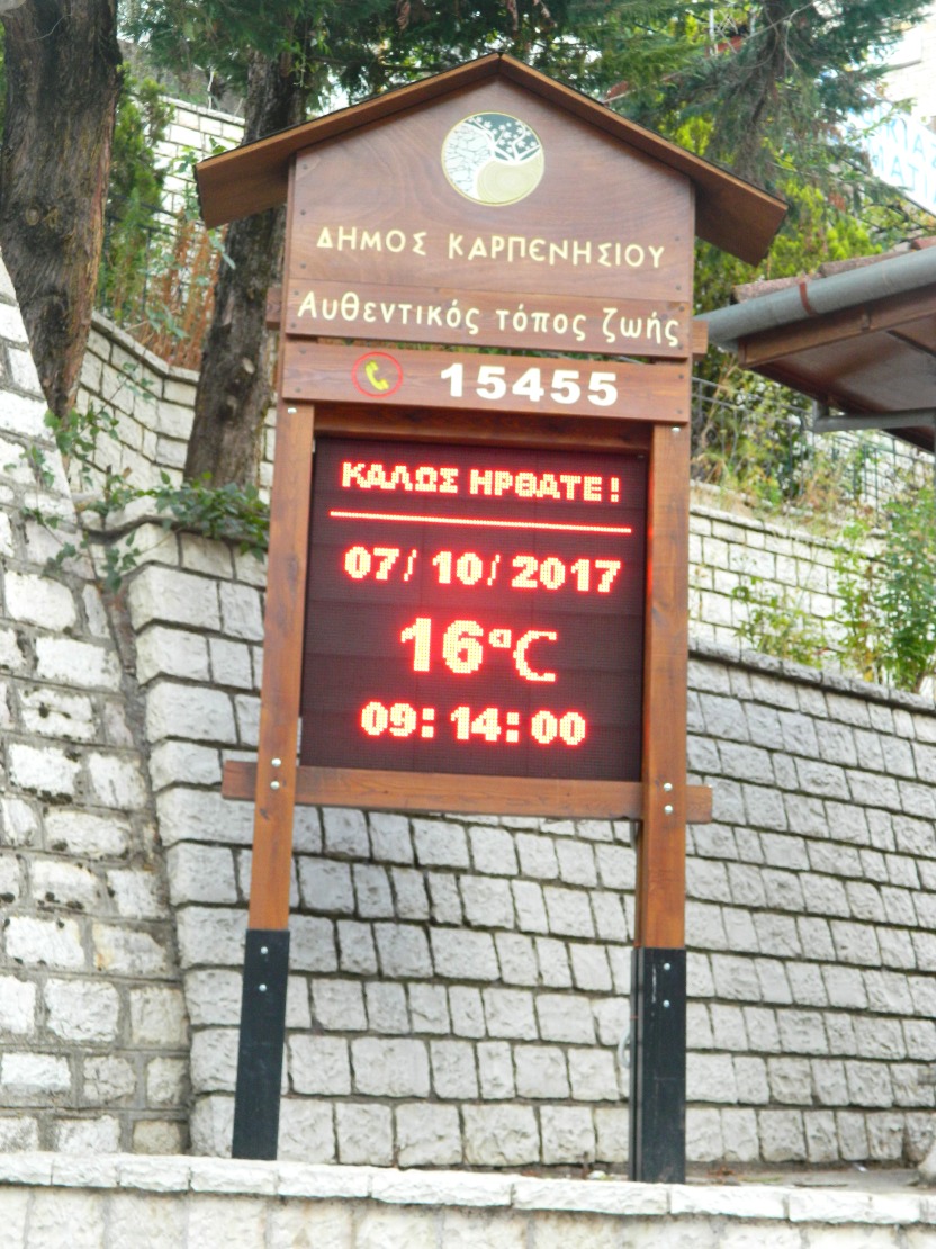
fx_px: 2056
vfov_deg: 33.8
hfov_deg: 25.6
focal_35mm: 57
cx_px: 468
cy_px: 624
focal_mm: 10.2
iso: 100
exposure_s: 1/50
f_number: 3.8
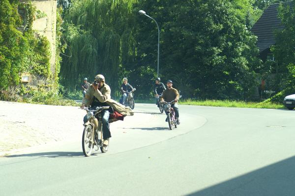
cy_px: 98
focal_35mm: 105
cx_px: 148
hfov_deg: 19.5
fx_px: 860
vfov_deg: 13.0
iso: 200
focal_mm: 70
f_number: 4
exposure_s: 1/750
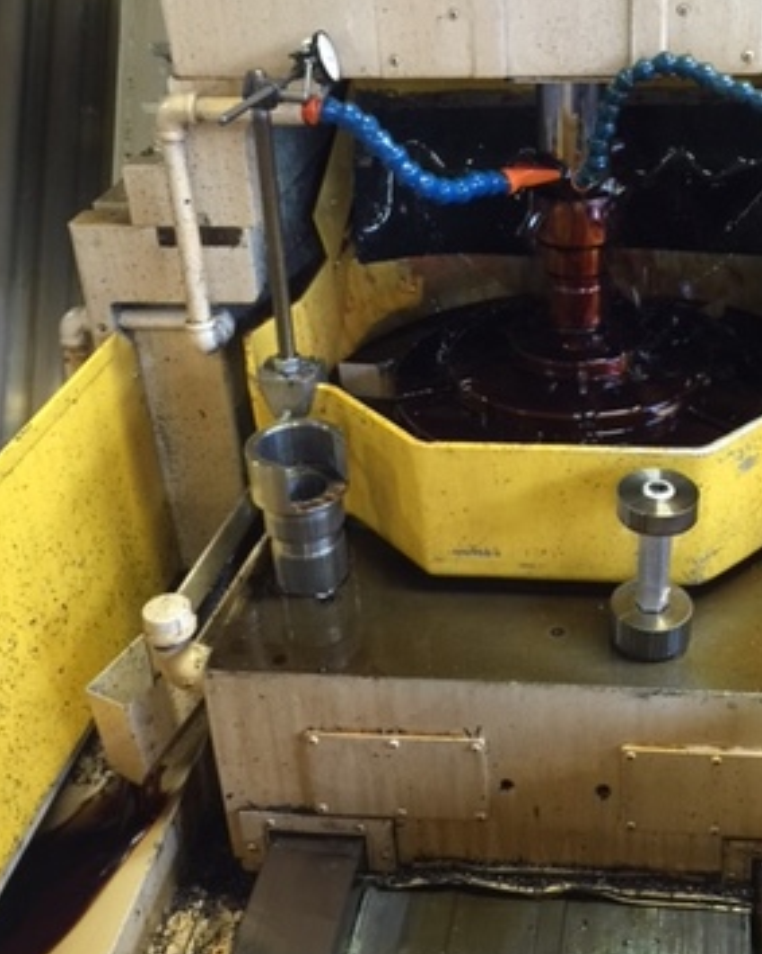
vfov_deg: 43.4
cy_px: 338
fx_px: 1185
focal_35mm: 42
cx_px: 520
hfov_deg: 35.3
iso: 100
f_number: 2.2
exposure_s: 1/15
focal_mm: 4.15
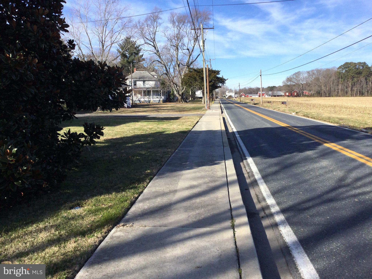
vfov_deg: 45.4
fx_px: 333
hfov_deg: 58.4
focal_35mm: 31
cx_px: 186
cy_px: 140
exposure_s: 1/1164
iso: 25
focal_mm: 3.3
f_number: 2.4
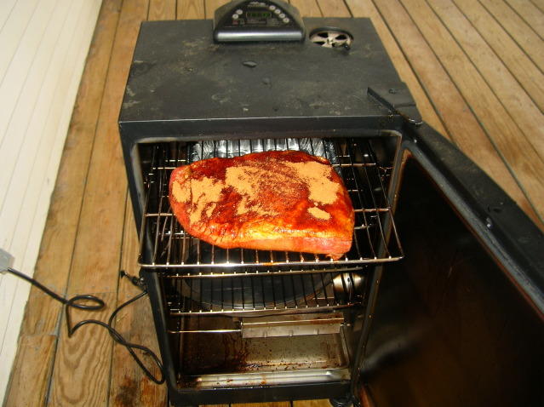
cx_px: 272
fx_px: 565
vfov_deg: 39.6
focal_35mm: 36
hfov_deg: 51.4
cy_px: 204
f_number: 2.7
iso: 50
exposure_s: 1/60
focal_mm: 6
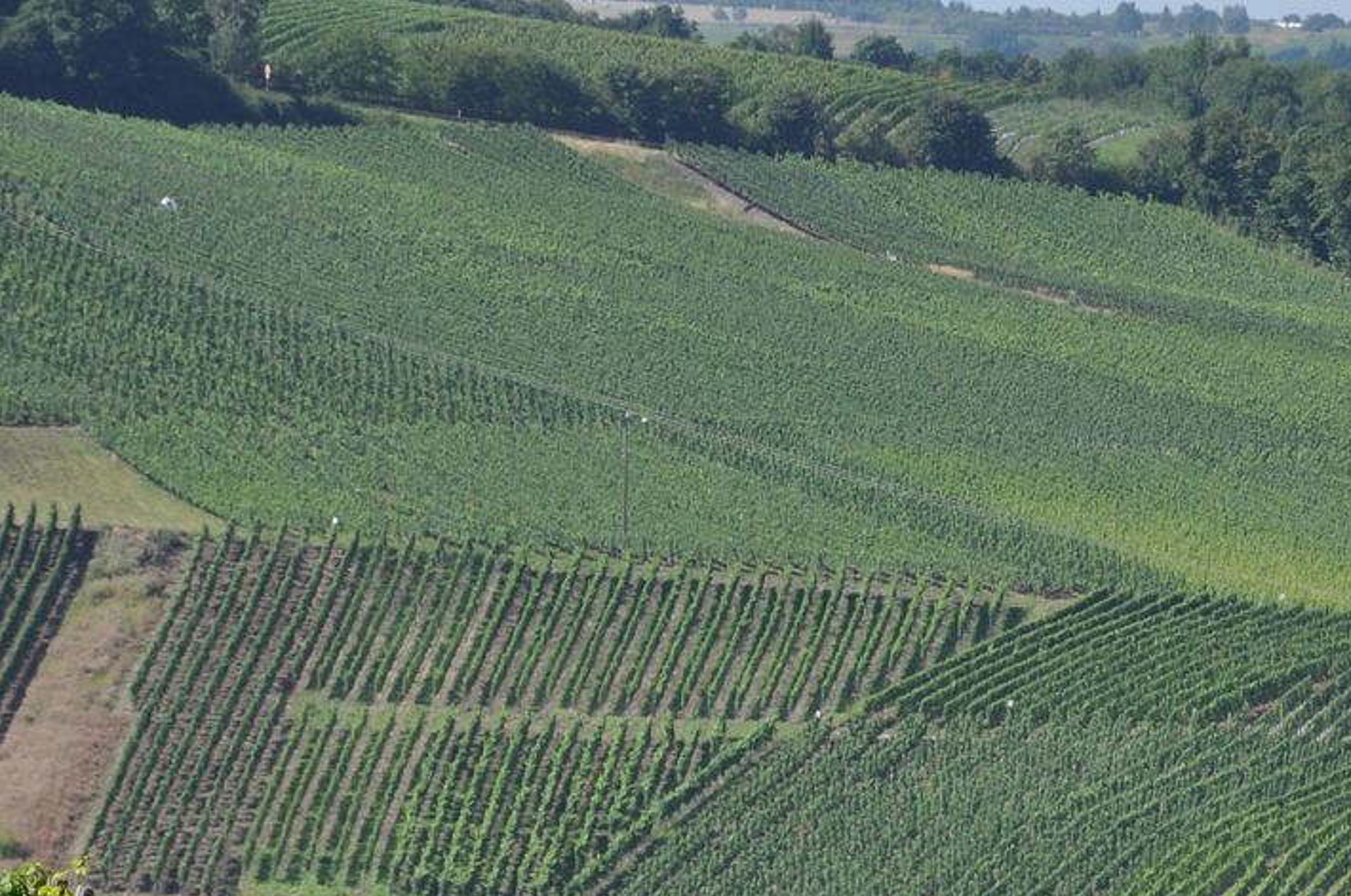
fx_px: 13306
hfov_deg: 5.8
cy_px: 980
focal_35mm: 355
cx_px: 1096
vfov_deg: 3.9
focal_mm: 105
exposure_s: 1/640
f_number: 6.3
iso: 200
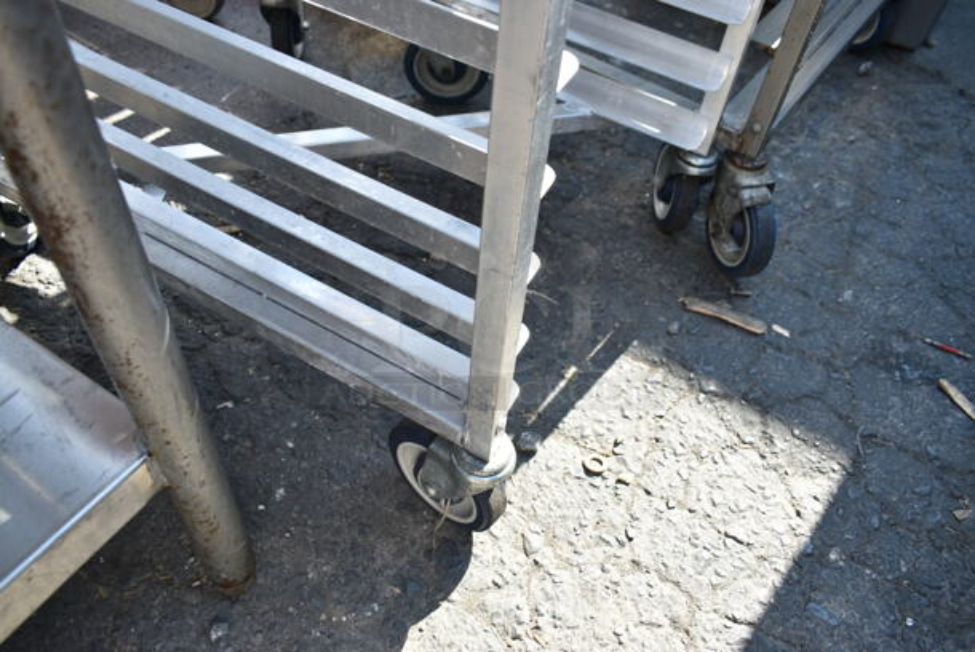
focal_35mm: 27
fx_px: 732
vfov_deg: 48.0
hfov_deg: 67.3
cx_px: 488
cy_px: 326
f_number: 5
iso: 100
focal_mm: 18
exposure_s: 1/100
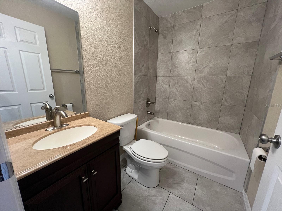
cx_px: 141
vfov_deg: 89.9
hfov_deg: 106.2
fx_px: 106
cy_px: 106
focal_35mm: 13
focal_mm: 1.57
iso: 320
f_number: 1.8
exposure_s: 1/60
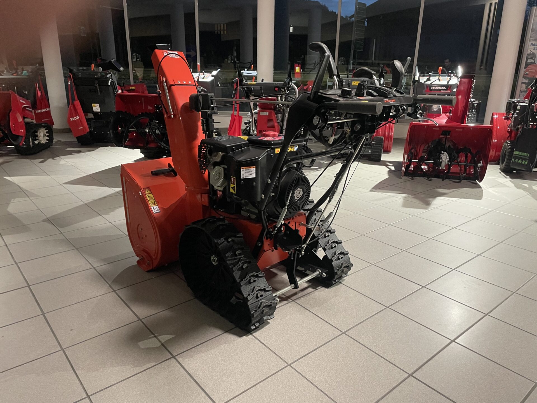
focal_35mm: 26
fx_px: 403
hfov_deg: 67.3
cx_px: 268
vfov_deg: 53.1
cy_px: 202
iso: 400
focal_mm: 4.2
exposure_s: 1/50
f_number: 1.6
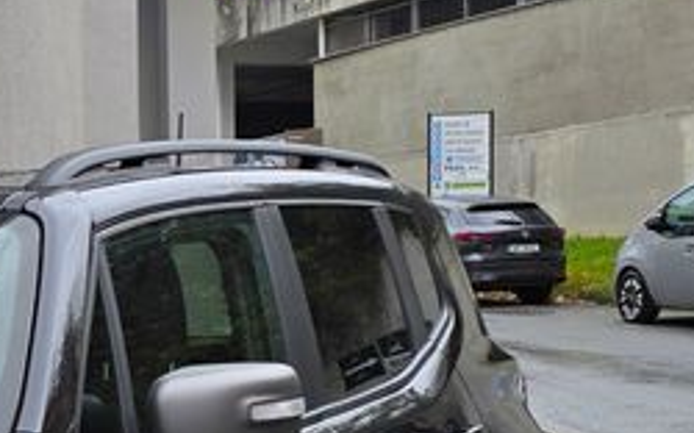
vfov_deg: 13.0
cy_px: 361
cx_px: -353
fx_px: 1891
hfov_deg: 18.4
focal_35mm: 100
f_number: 1.7
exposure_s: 1/180
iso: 25
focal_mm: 6.3
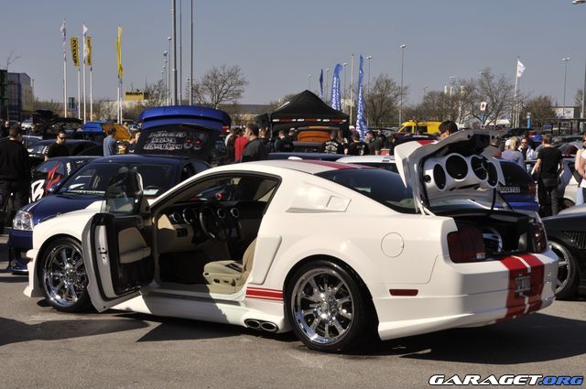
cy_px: 194
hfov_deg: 30.5
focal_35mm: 66
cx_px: 293
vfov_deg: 20.6
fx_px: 1073
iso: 320
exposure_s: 1/800
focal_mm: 44
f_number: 14
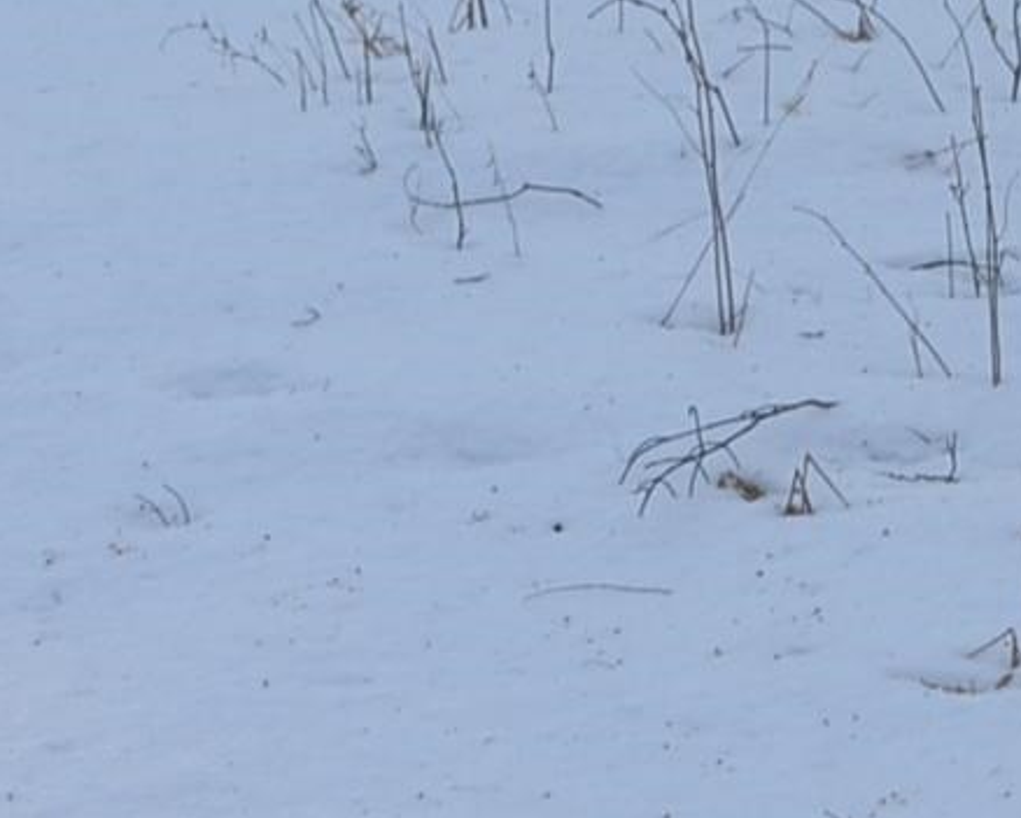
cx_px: 1557
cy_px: -317
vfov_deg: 9.6
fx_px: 4778
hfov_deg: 11.6
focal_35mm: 158
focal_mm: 20
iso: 200
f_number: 5.6
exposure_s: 1/125
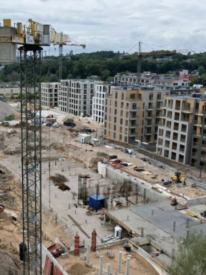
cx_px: 53
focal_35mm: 45
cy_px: 152
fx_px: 357
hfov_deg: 31.7
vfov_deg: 42.0
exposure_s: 1/1250
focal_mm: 8.38
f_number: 2.8
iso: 120
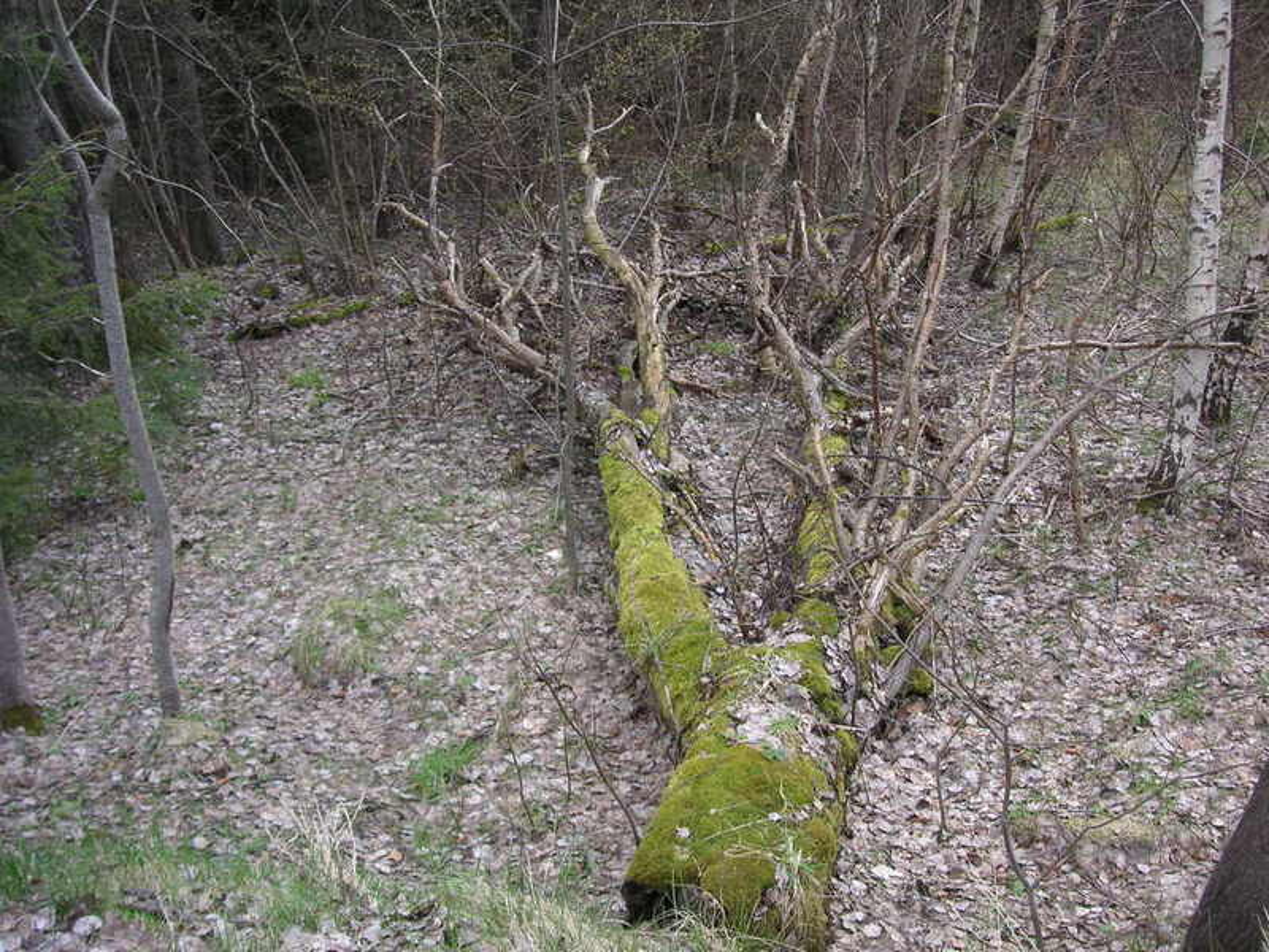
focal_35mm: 37
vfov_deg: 38.7
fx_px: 1356
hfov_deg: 50.1
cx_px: 634
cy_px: 476
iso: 50
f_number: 2.8
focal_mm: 6.1
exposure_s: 1/180
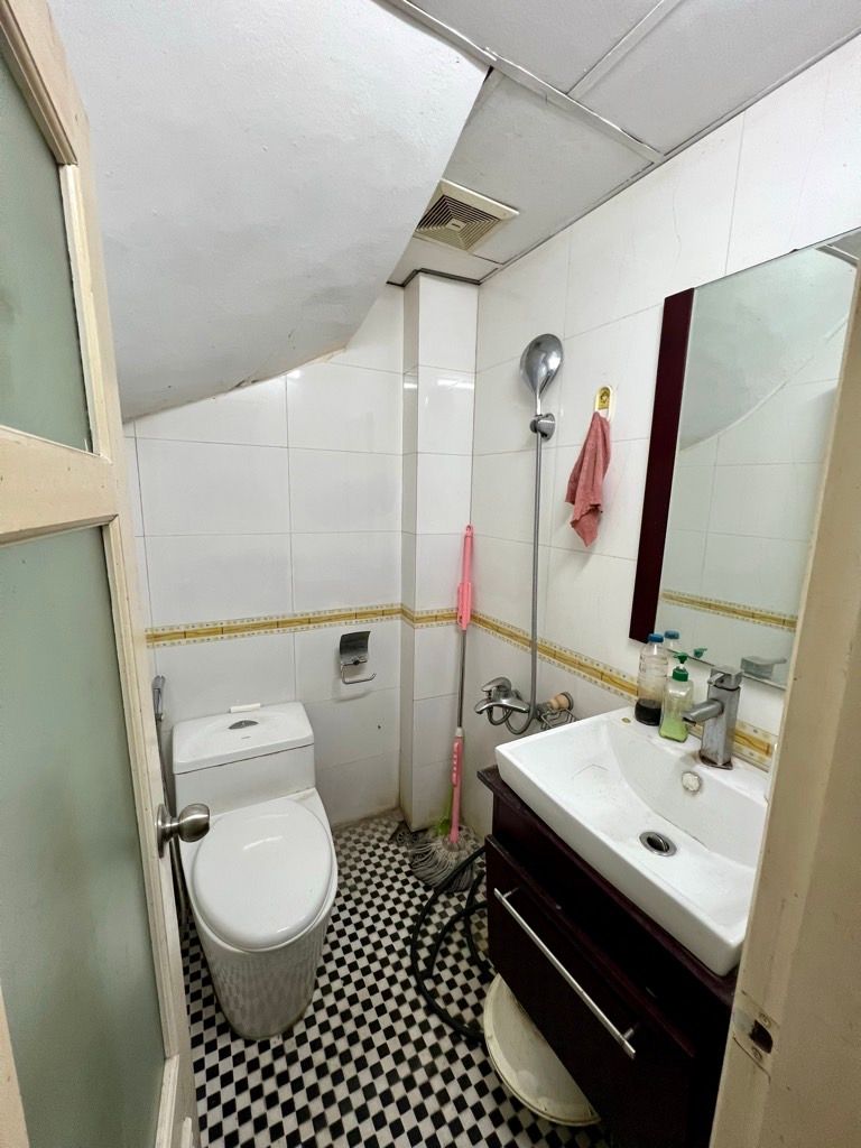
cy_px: 574
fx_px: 431
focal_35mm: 13
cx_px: 430
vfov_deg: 106.2
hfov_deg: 89.9
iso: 160
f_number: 1.8
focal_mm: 1.57
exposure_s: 1/100
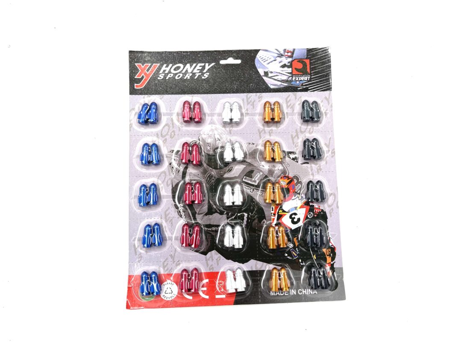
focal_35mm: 26
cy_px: 171
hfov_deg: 67.3
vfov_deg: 53.1
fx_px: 342
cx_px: 228
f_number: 1.6
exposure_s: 1/336
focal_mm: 5.1
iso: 32
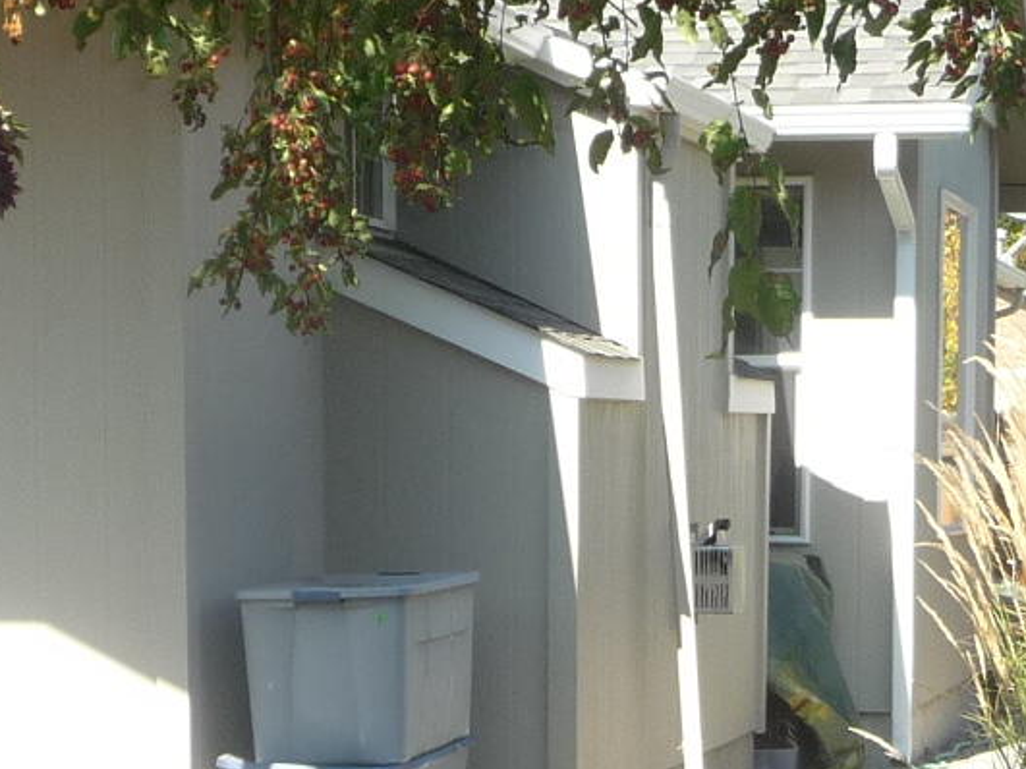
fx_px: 3200
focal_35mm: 108
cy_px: 800
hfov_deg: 18.2
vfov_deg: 13.5
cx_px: 543
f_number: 3.3
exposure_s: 1/320
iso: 100
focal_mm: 4.7
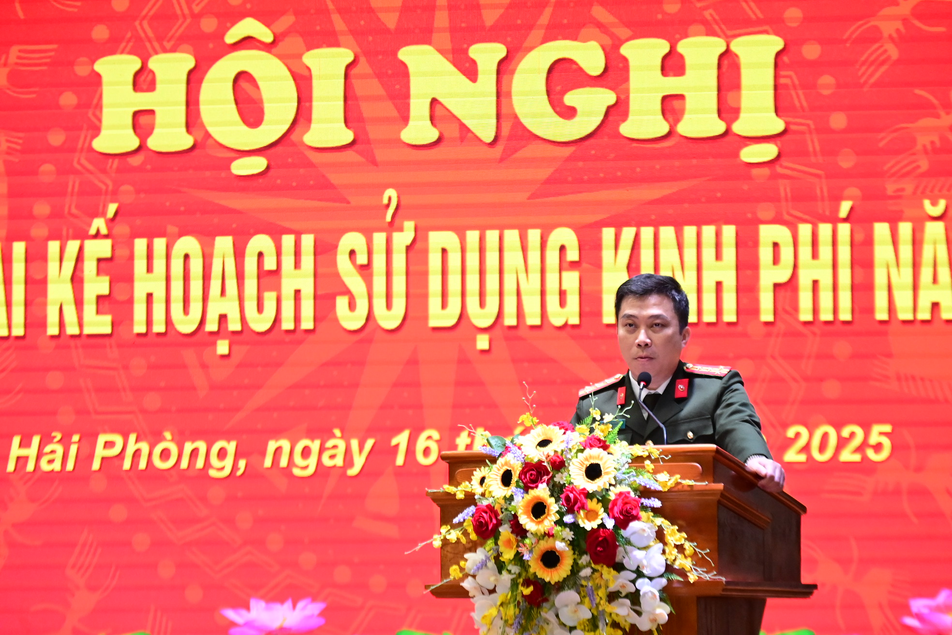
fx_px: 4601
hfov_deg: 11.8
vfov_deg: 7.9
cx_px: 476
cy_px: 318
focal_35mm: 174
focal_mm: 116
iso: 3200
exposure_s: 1/200
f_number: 5.6
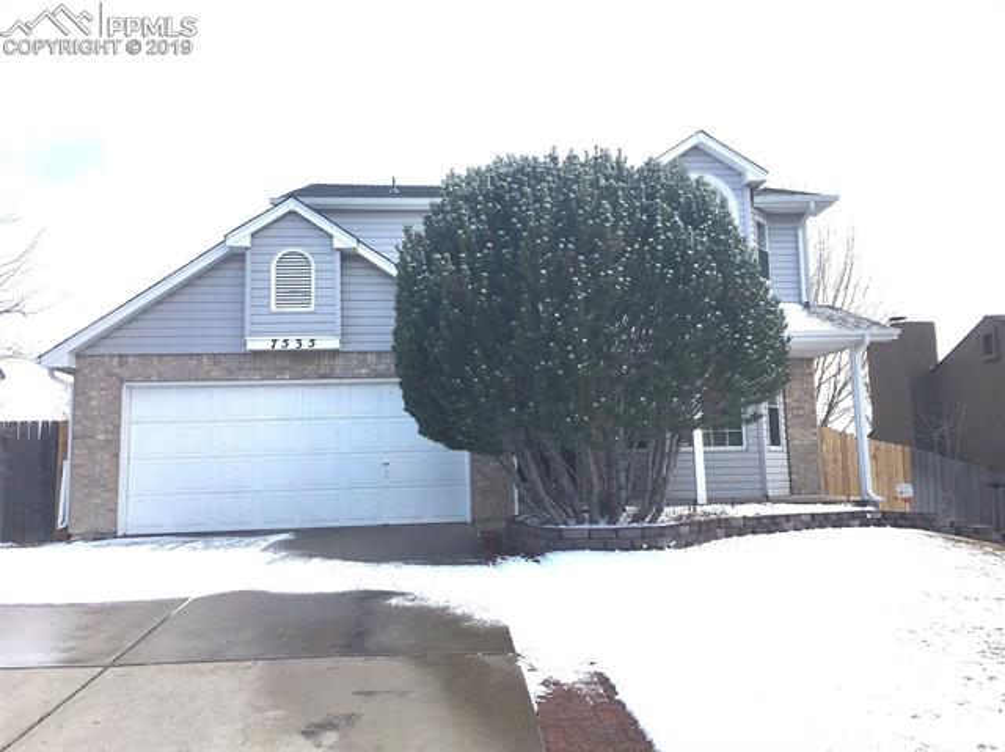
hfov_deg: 61.7
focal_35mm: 29
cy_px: 376
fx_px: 841
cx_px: 502
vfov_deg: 48.2
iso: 25
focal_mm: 4.15
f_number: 2.2
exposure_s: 1/1789
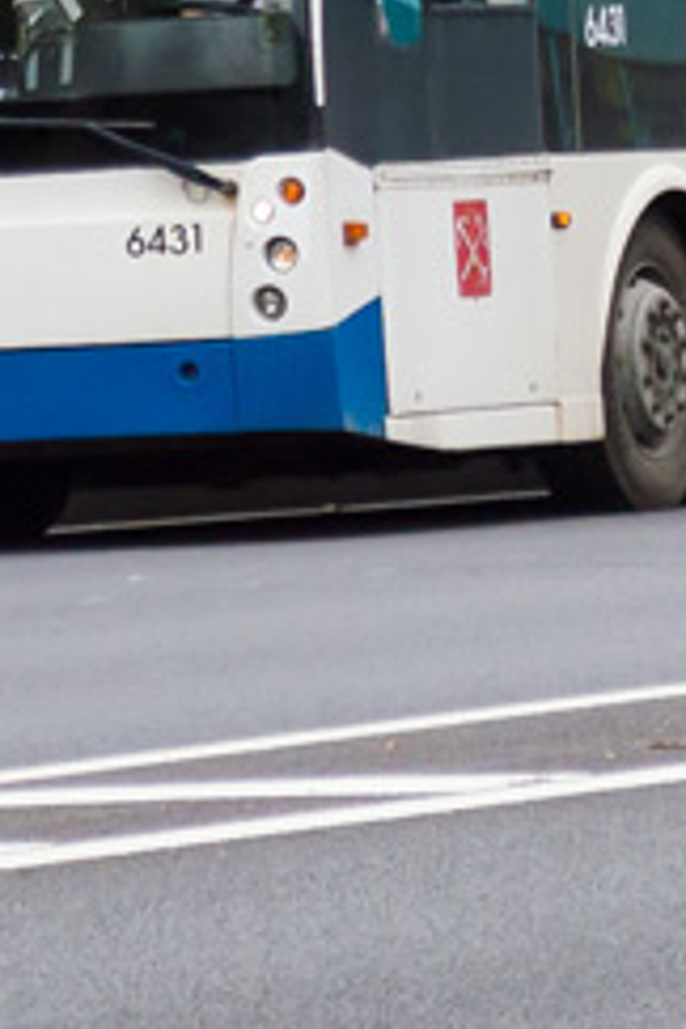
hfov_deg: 2.7
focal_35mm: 508
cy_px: -883
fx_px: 14521
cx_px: 288
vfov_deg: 4.0
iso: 400
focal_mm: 55
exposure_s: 1/400
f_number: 5.6
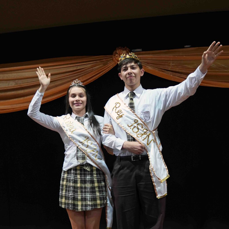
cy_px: 151
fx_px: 434
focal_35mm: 58
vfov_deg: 29.4
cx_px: 114
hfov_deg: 29.6
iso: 1600
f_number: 2.2
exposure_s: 1/160
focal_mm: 30
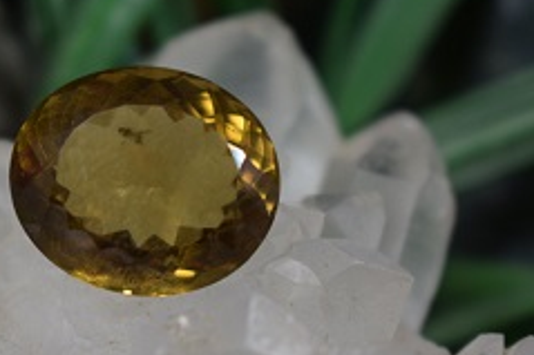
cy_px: 156
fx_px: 2043
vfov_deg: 9.9
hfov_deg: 14.8
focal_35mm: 138
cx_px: 132
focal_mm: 55
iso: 500
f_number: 5.6
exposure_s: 1/60
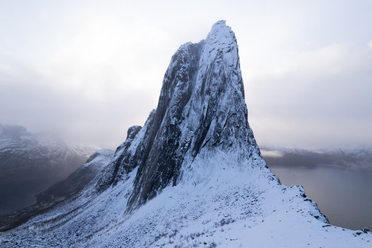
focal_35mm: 22
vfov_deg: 57.2
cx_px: 186
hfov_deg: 78.6
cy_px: 124
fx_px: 227
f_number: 2.8
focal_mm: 8.38
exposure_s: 1/640
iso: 100
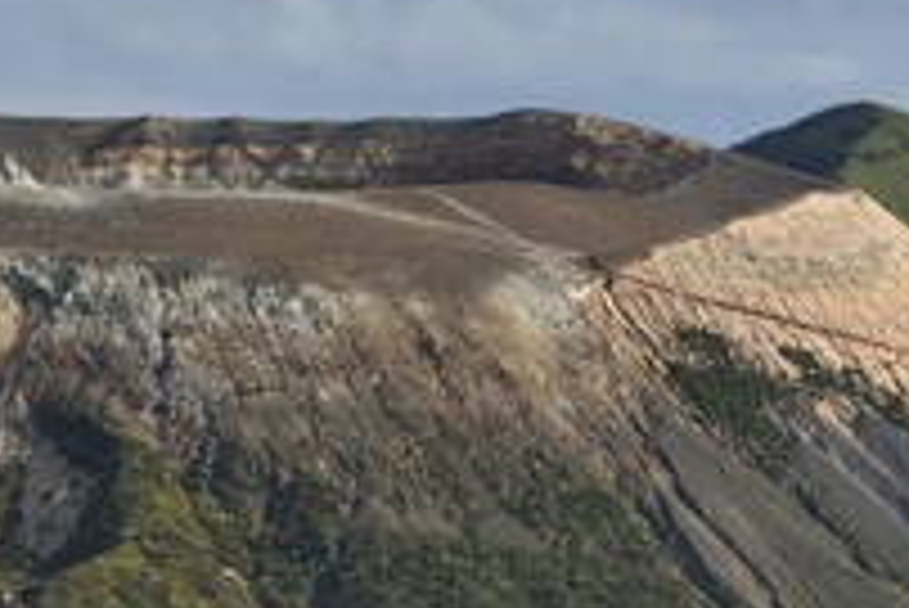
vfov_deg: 4.1
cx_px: 256
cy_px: 383
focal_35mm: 332
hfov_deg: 6.2
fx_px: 8389
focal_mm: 160
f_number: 10
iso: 200
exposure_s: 1/500
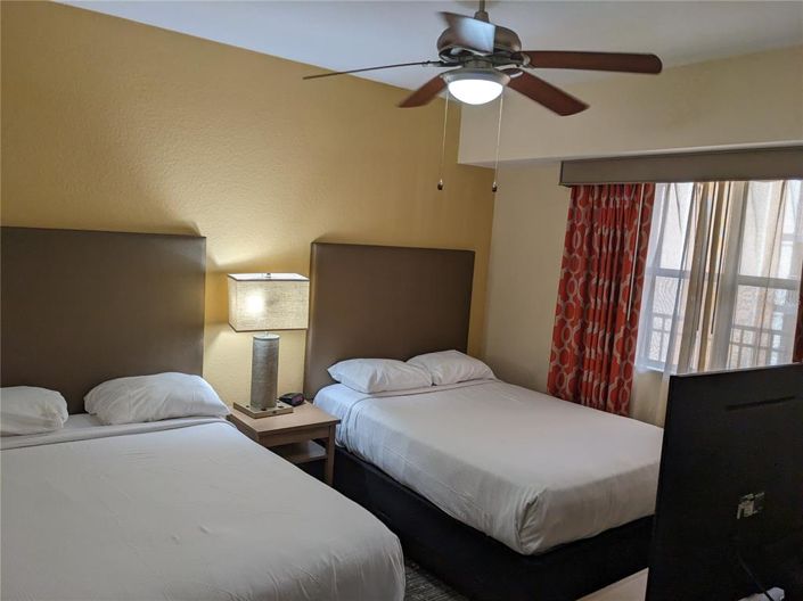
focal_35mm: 27
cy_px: 300
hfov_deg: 65.3
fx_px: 626
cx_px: 402
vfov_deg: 51.3
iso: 56
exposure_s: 1/120
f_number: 1.73
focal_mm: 4.38
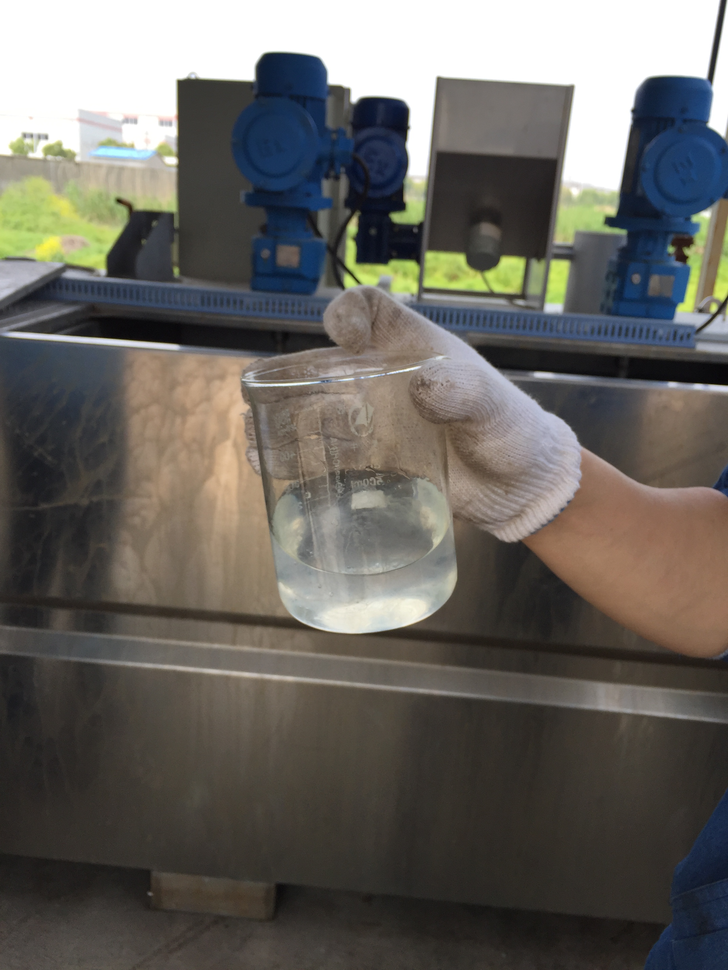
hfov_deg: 48.2
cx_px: 364
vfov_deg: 61.7
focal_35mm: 29
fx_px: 813
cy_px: 485
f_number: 2.2
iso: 32
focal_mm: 4.15
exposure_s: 1/542
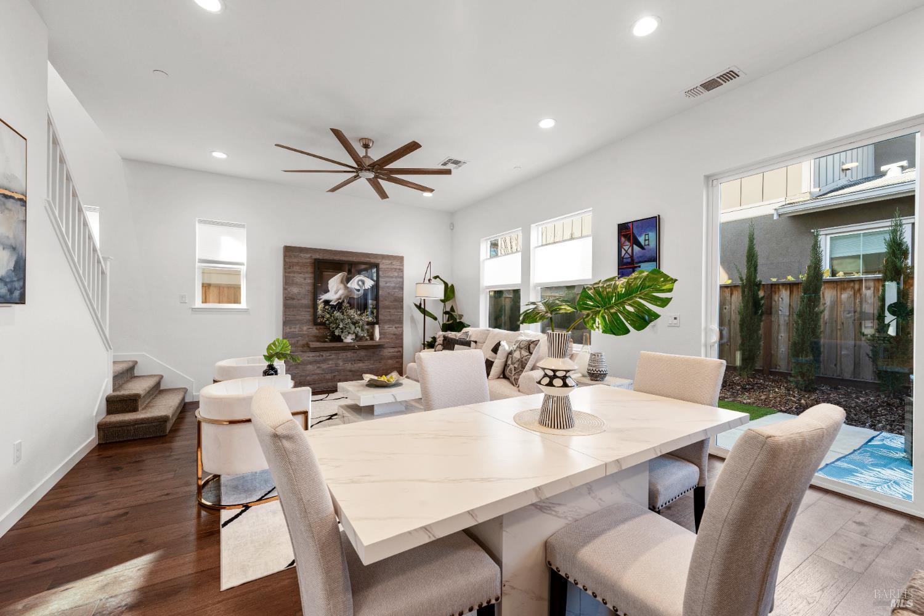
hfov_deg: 104.3
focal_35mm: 14
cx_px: 462
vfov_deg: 81.2
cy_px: 308
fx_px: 359
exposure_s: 1/4
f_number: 10
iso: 100
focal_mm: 14
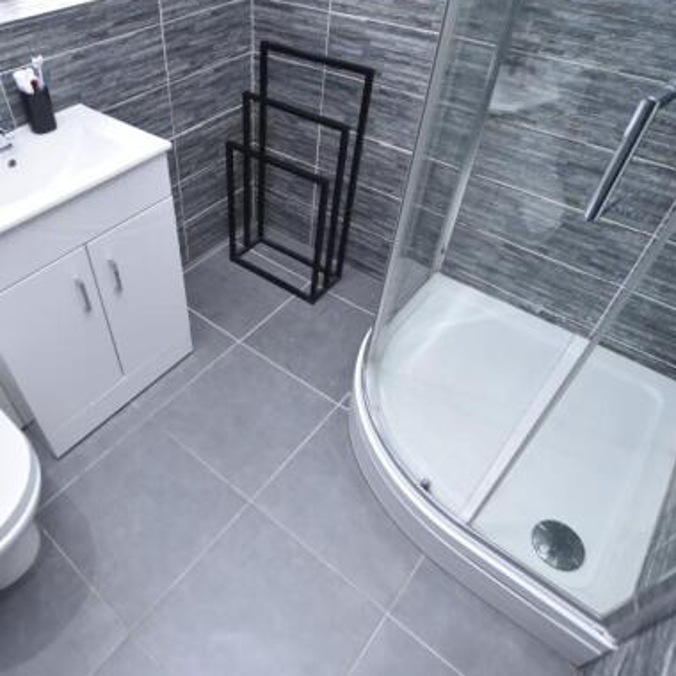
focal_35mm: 22
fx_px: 486
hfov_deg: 68.2
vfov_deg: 69.5
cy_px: 307
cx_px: 241
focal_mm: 10
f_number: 3.5
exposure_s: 1/25
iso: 100
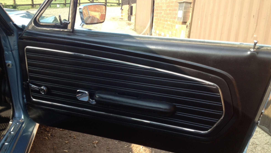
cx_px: 136
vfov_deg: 30.3
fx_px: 280
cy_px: 94
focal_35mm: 39
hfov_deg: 51.6
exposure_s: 1/236
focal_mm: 4.28
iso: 50
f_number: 2.4
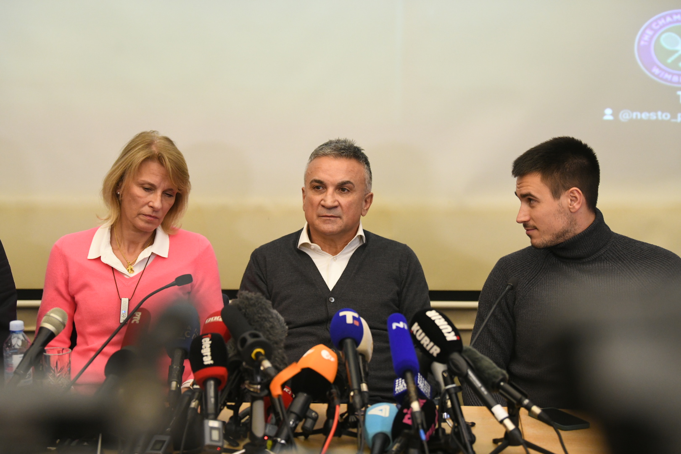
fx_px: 1929
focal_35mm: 102
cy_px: 227
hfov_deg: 20.0
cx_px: 340
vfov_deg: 13.4
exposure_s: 1/80
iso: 3200
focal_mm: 102
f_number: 3.5
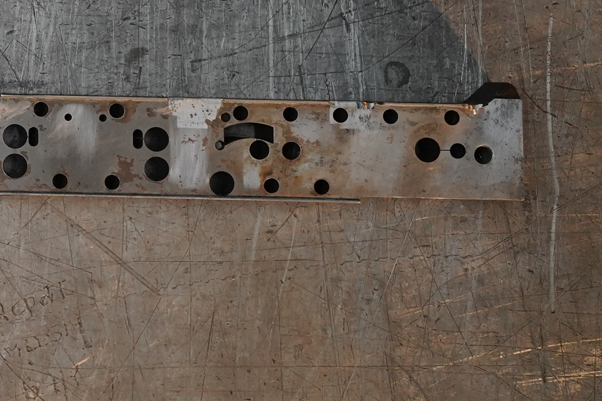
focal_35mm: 139
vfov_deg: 9.6
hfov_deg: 13.1
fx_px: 2324
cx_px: -525
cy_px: -162
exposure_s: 1/80
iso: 1250
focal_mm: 35
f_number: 4
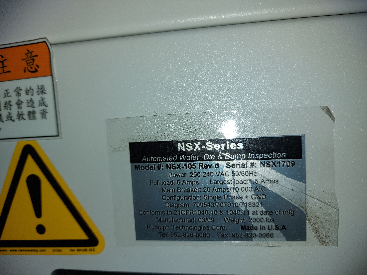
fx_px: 254
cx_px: 184
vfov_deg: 56.8
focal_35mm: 24
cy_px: 138
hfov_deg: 71.6
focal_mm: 5.23
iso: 32
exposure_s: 1/491
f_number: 1.8
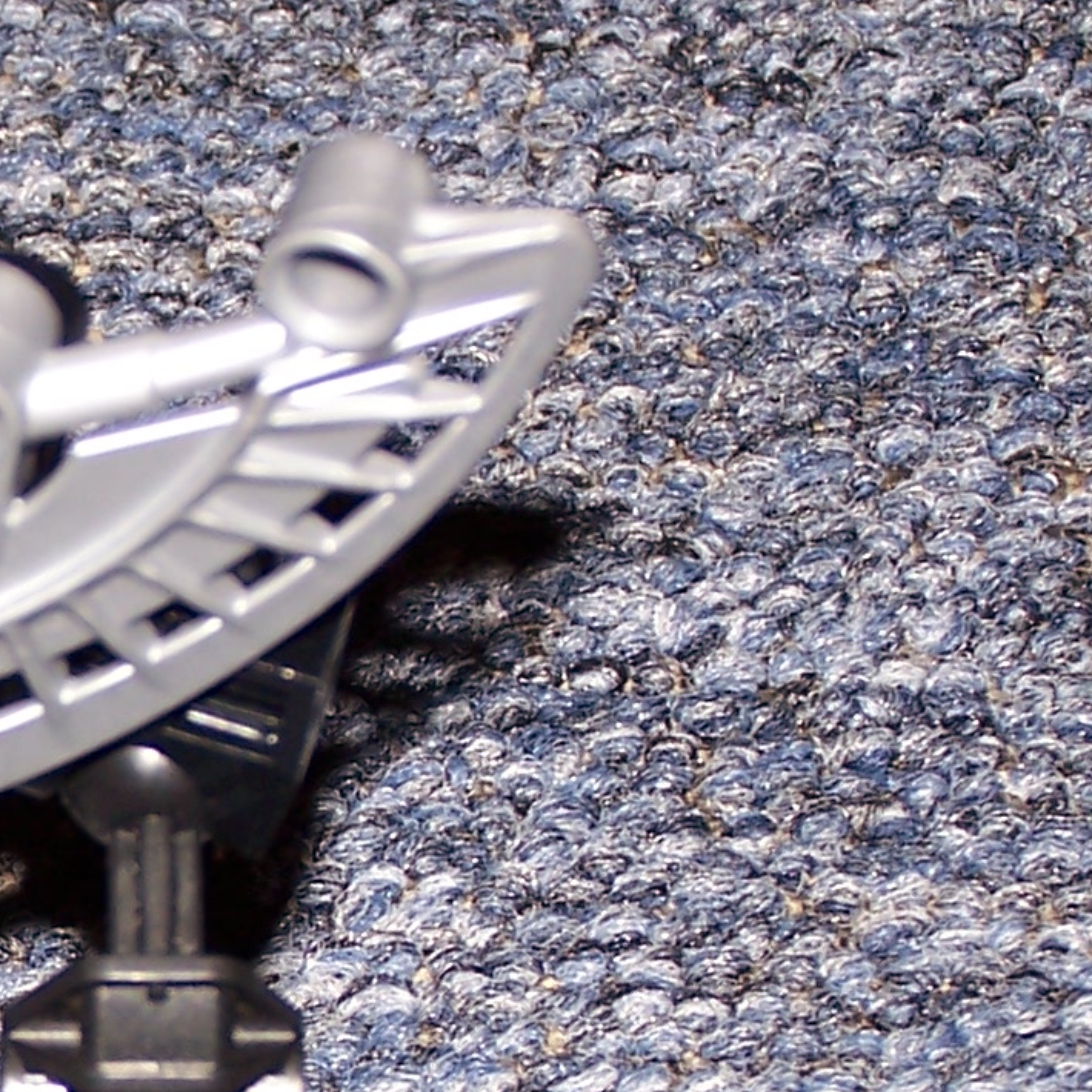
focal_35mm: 215
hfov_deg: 8.1
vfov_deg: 8.1
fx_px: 7673
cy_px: 764
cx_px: -122
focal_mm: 12.4
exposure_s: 1/60
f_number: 3.2
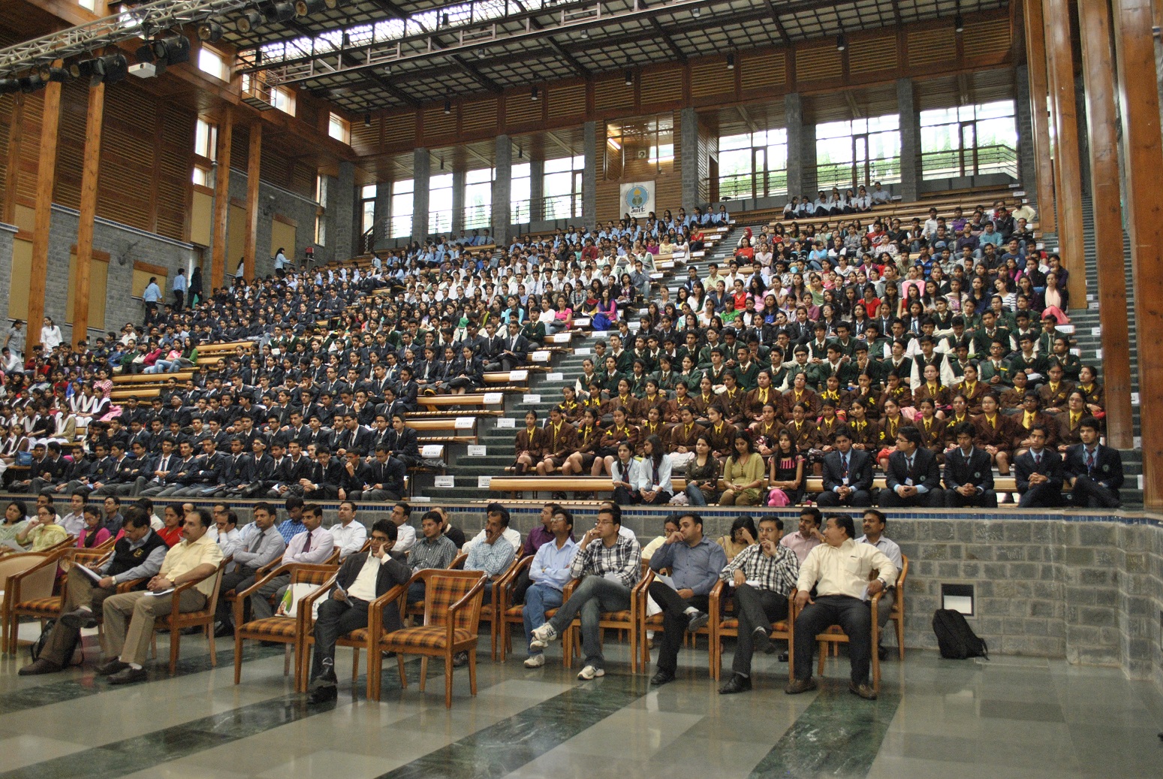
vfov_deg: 43.7
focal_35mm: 30
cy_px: 390
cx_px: 582
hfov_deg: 61.9
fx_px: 970
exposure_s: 1/80
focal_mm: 20
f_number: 5
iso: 800
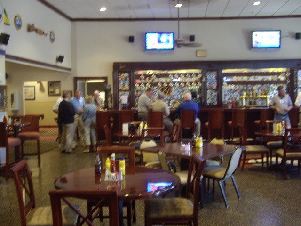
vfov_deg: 37.7
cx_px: 150
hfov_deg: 49.0
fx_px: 330
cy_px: 113
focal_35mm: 38
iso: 200
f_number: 2.8
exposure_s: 1/5
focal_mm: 7.9
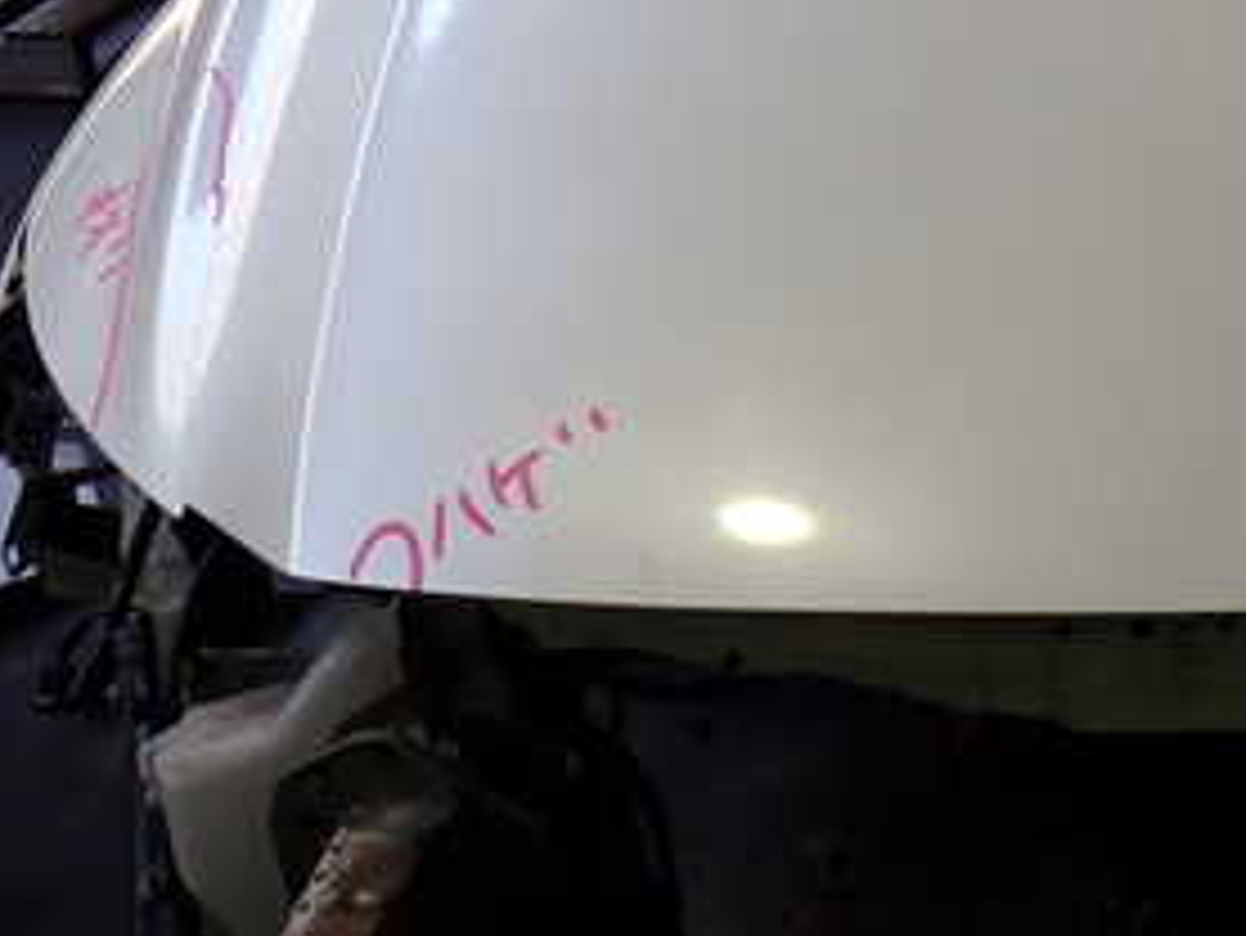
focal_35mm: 65
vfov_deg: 21.8
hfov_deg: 28.3
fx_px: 2341
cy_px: 4
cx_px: 1197
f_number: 2.3
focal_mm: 5.4
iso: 125
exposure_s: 1/125
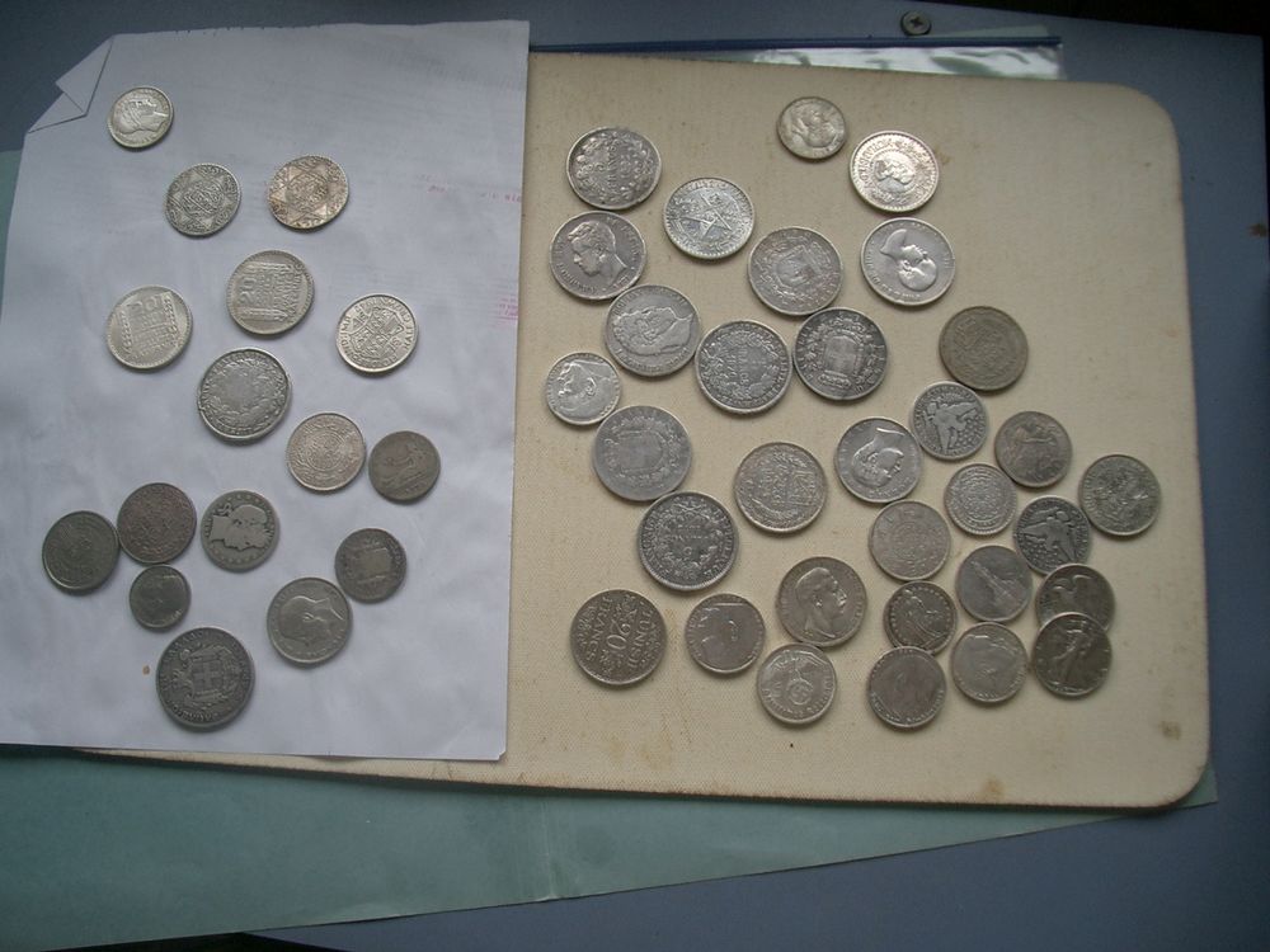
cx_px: 635
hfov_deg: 52.6
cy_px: 476
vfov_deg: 40.7
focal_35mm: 35
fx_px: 1284
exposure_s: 1/50
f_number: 2.6
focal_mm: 5.8
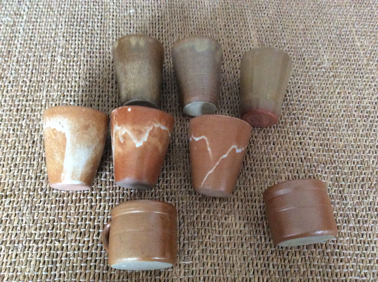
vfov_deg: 44.1
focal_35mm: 32
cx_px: 189
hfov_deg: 56.9
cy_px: 141
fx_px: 349
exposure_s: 1/17
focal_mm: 3.3
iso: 400
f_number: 2.4
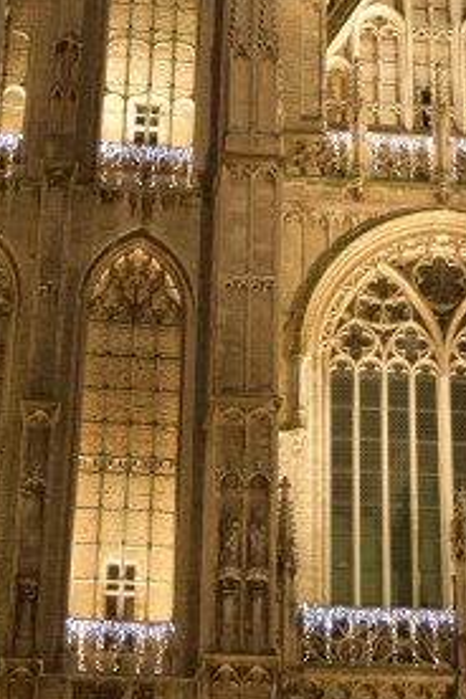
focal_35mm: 100
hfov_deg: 13.6
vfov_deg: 19.4
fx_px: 1942
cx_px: 362
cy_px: -104
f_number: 3.5
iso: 1600
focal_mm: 18
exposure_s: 1/30
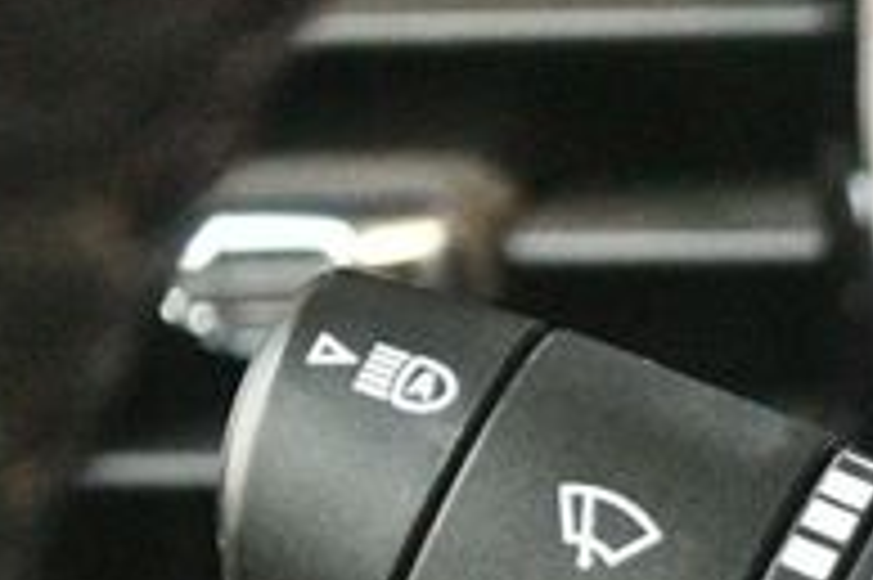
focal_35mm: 271
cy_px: 778
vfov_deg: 5.0
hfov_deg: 7.5
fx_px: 6566
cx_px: 1040
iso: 12800
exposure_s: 1/30
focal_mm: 55
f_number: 5.6
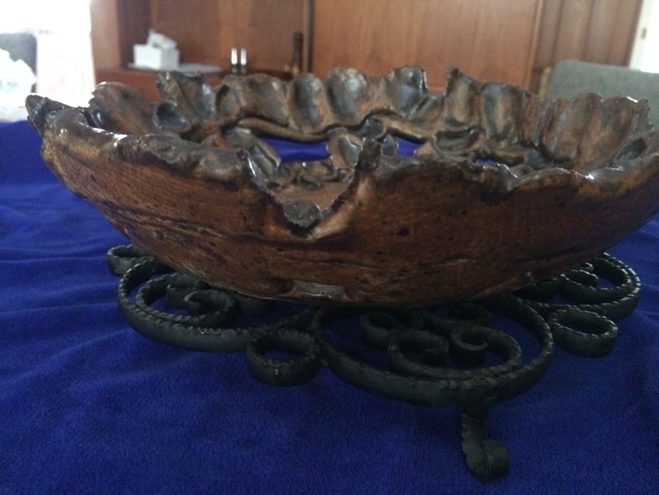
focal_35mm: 30
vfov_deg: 46.8
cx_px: 330
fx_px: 571
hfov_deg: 60.0
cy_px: 248
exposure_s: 1/15
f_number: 2.2
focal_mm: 4.12
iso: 800
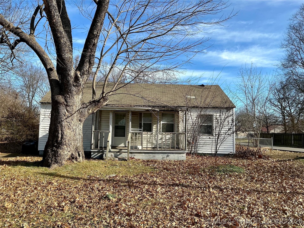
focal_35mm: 28
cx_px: 152
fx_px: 246
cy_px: 114
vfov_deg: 49.7
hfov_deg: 63.4
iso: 25
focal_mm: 3
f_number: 1.8
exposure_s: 1/1168
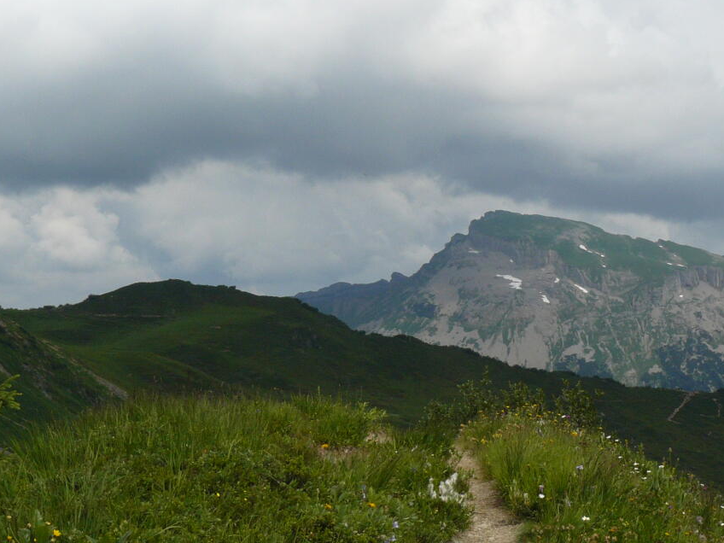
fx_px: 1527
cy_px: 273
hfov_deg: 26.2
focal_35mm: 73
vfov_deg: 20.2
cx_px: 570
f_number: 7.1
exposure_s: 1/400
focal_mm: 7.1
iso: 100
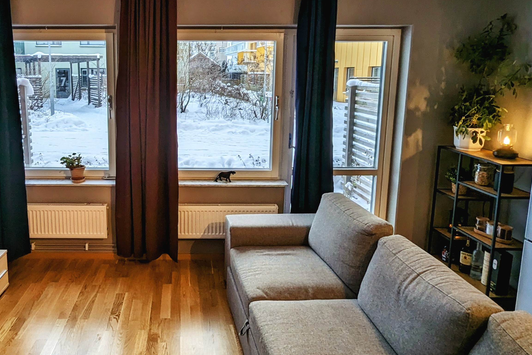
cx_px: 172
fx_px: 355
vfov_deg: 52.4
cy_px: 127
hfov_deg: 71.3
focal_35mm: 24
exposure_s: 1/70.4
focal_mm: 1.95
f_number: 2.2
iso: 50
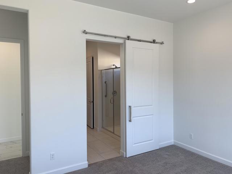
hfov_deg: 67.3
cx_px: 116
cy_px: 87
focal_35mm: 26
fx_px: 174
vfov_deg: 53.1
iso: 25
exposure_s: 1/120
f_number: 1.8
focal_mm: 4.25
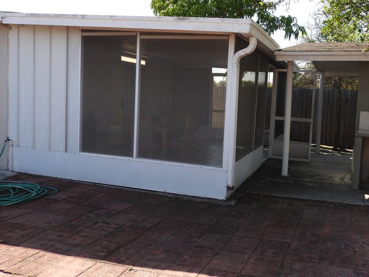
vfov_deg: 41.8
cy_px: 127
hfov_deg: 53.1
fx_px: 362
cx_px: 241
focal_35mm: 34
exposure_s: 1/500
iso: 100
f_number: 3.3
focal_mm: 4.3
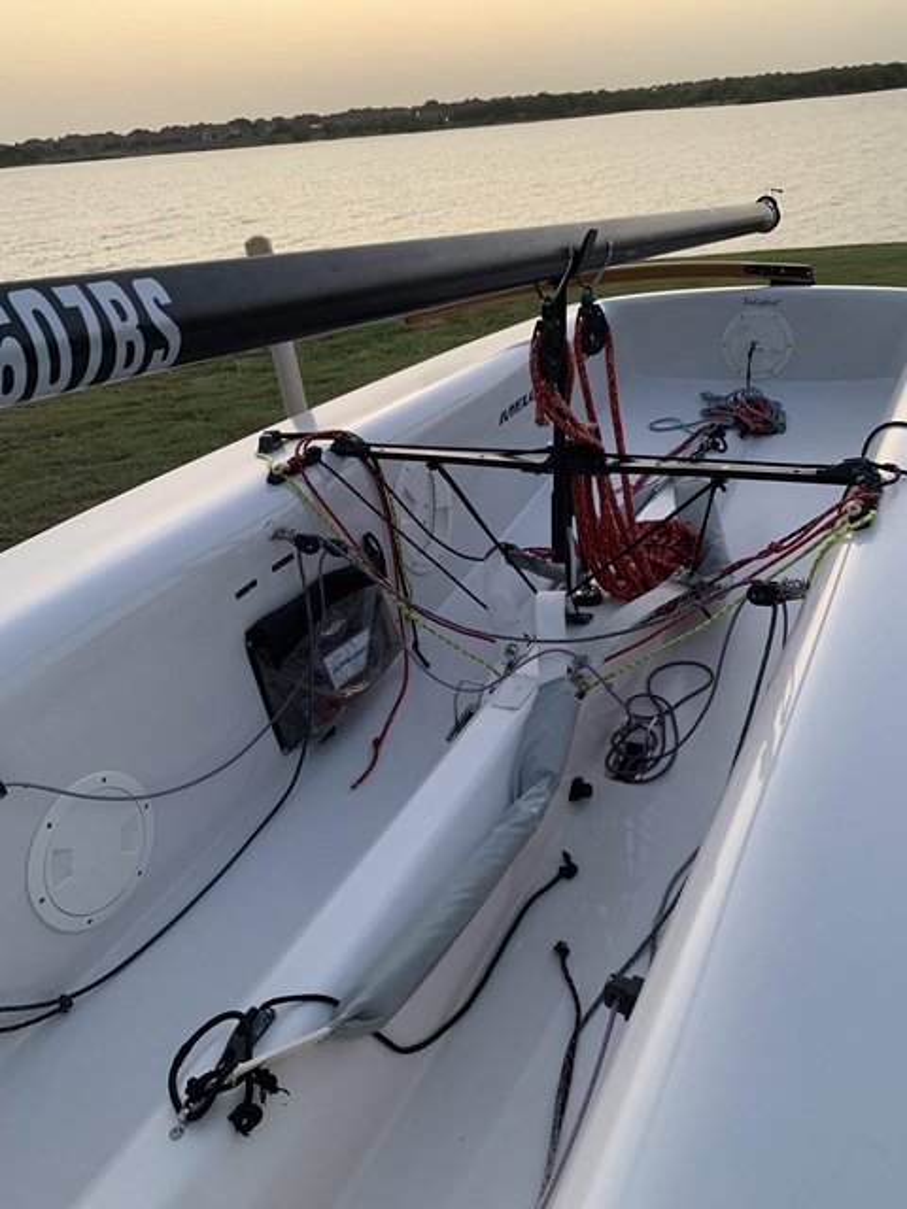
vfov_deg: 67.3
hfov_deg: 53.1
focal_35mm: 26
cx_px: 454
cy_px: 604
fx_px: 908
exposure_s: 1/60
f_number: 1.8
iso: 320
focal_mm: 4.25
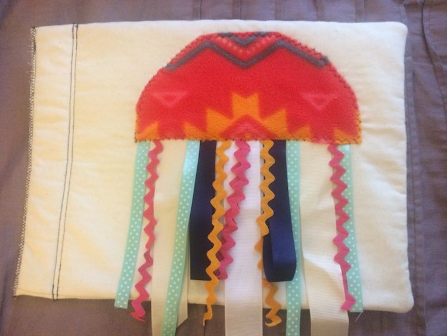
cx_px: 224
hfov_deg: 61.6
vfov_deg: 48.3
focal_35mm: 29
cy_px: 168
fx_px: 375
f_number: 2.2
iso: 320
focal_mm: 4.15
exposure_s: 1/15
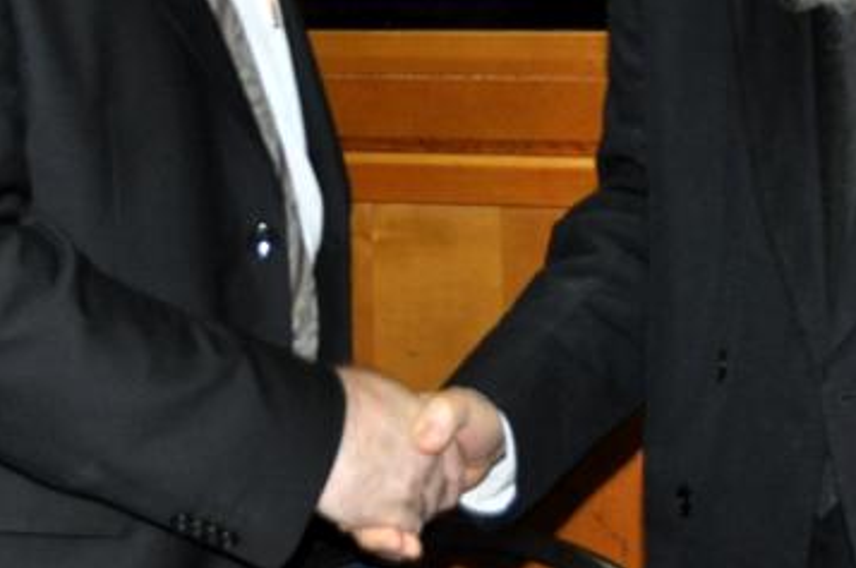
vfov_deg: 10.0
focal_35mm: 133
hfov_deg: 15.4
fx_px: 3168
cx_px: 381
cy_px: -187
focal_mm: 31
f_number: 4
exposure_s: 1/60
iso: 800
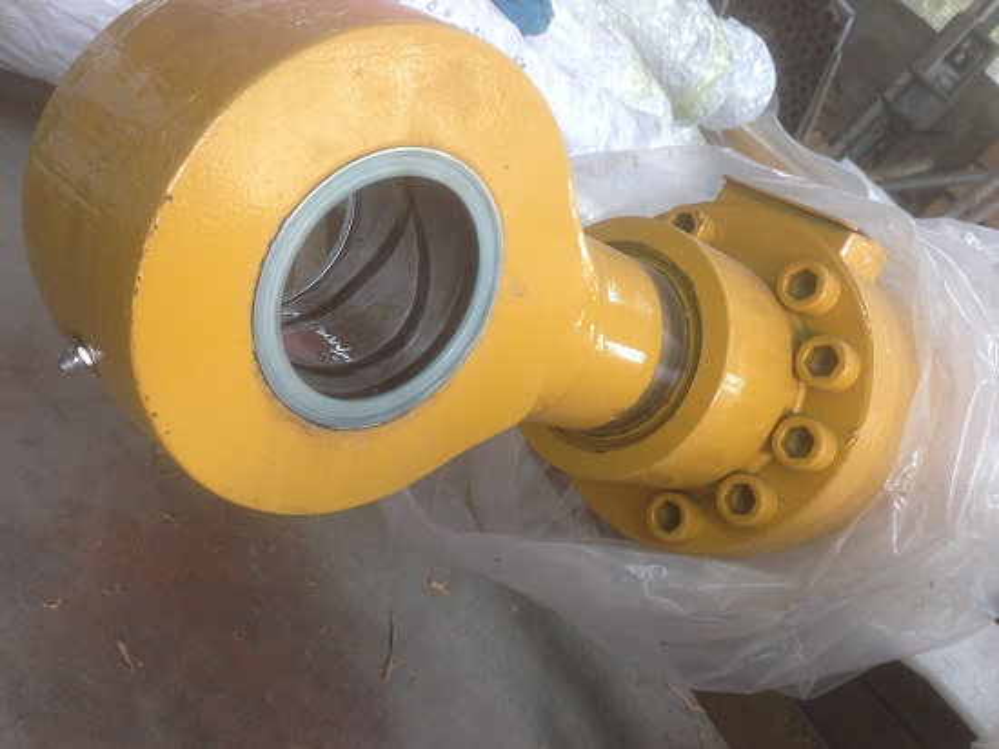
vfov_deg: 42.9
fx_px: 952
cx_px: 500
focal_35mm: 33
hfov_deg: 55.4
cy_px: 374
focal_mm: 4.12
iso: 50
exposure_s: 1/24
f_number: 2.4
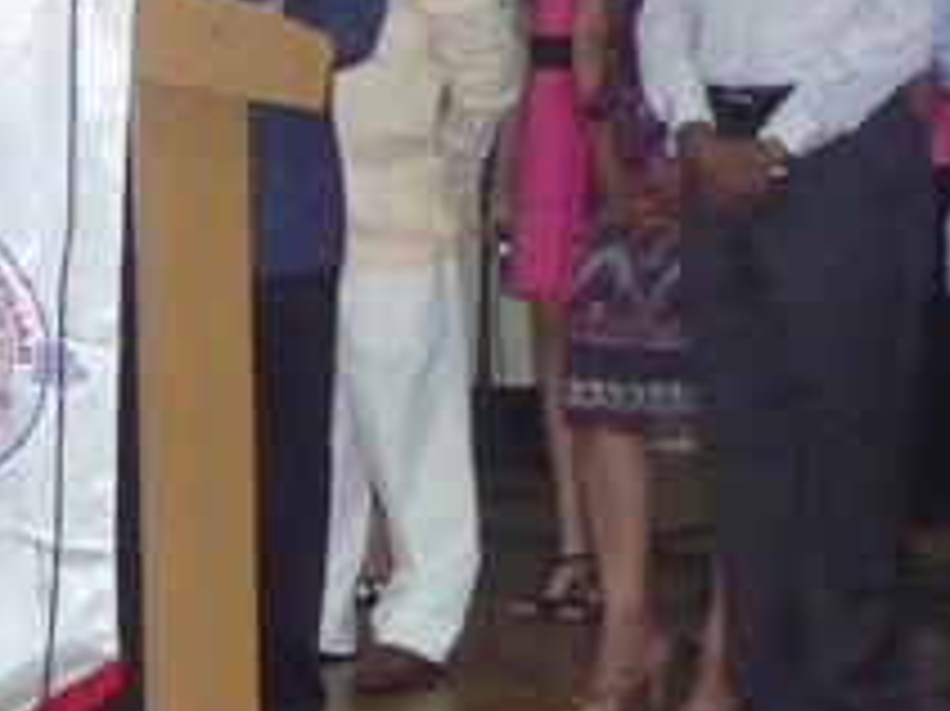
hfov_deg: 16.8
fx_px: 3209
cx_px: 644
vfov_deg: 12.6
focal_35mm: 117
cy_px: 86
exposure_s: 1/200
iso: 1600
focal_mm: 9.3
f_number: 4.3
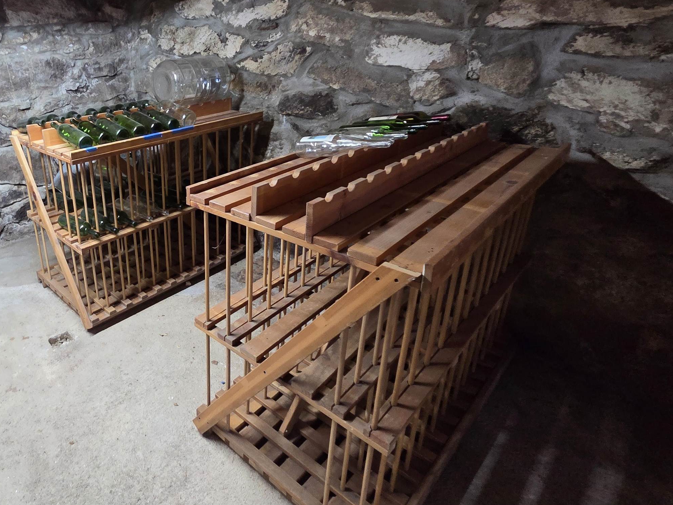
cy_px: 202
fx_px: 389
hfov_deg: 76.2
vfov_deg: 65.4
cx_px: 174
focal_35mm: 20
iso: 400
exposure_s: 1/60
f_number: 2.2
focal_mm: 2.2
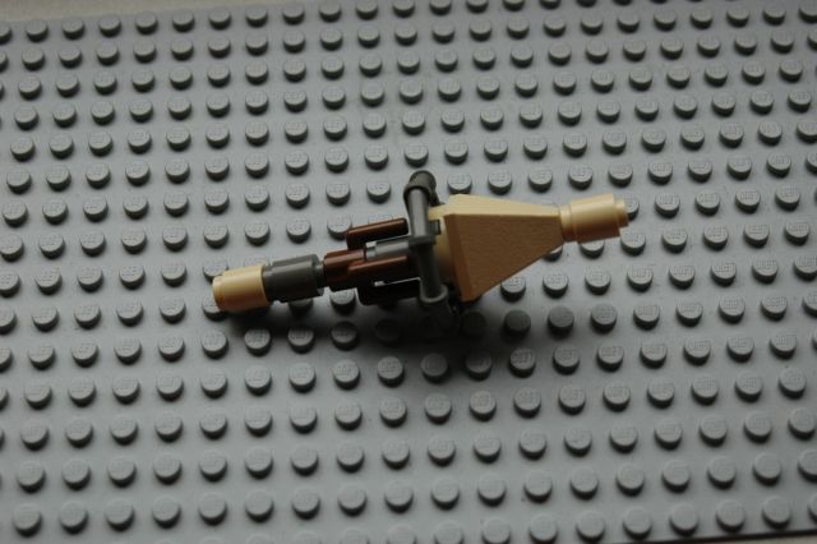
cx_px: 408
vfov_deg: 22.6
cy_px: 272
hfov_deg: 33.4
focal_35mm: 60
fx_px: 1361
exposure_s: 1/200
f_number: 7.1
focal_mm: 40
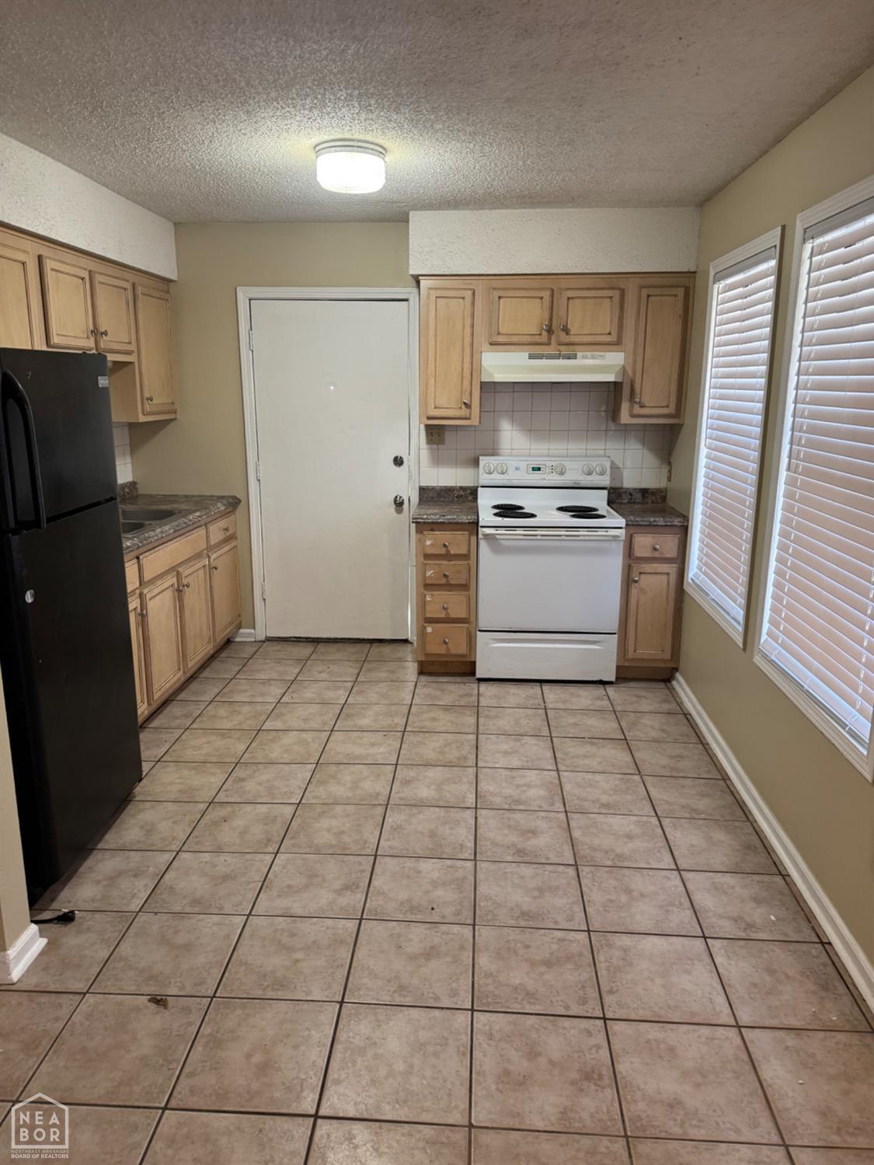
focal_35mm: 24
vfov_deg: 71.6
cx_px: 437
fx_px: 808
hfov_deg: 56.8
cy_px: 582
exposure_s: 1/60
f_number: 1.78
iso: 200
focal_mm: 6.76
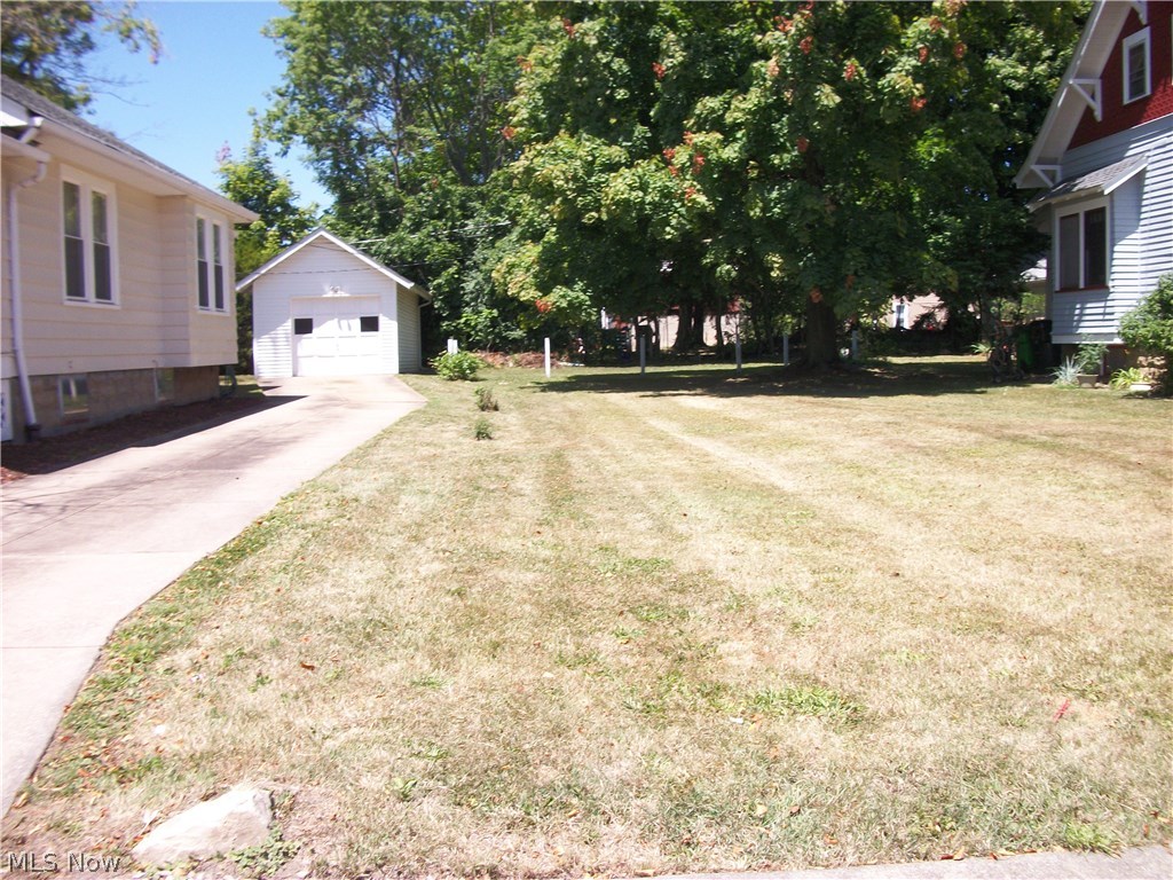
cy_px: 440
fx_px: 1084
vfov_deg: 44.2
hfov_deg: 56.8
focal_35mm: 32
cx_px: 586
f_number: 8.8
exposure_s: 1/80
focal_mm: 5.7
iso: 80
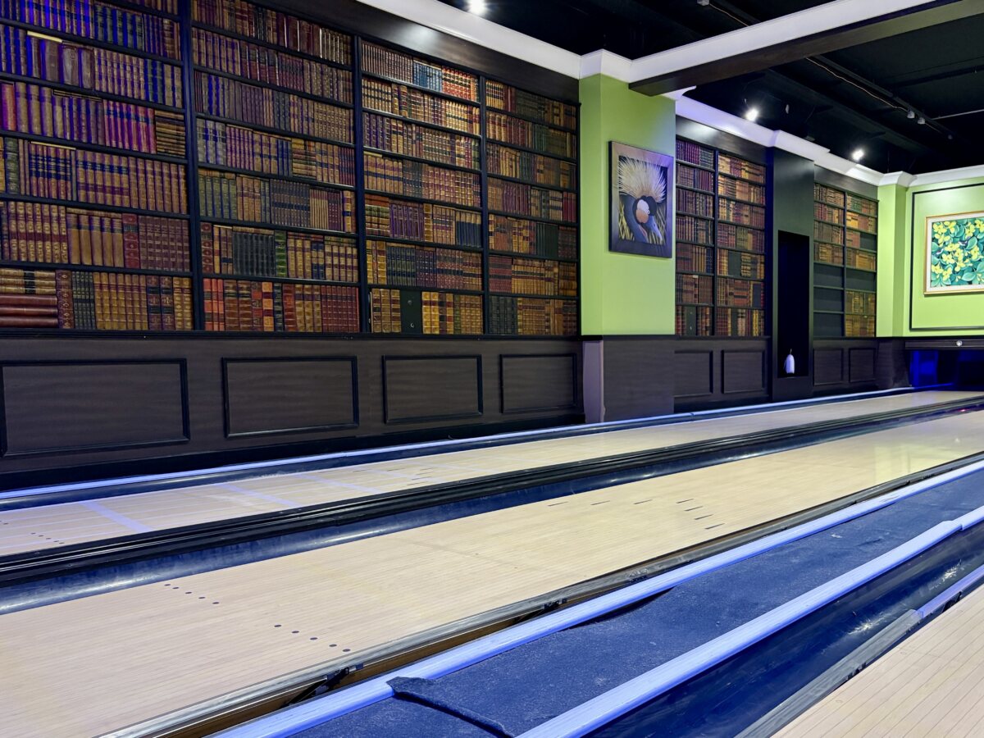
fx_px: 739
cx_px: 492
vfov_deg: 53.1
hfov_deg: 67.3
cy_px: 369
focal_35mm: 26
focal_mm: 5.96
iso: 400
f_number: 1.6
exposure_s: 1/33
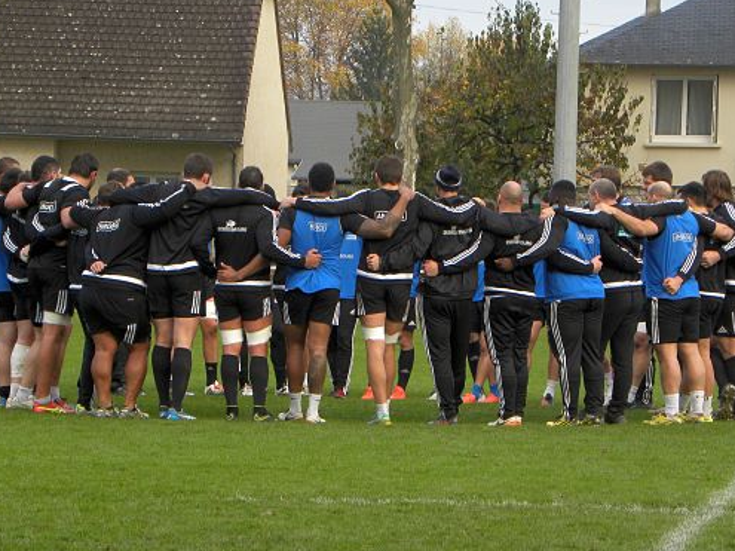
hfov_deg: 8.9
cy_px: 279
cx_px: 356
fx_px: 4734
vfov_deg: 6.7
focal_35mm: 223
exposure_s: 1/66.5
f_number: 4.5
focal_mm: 32.7
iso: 79
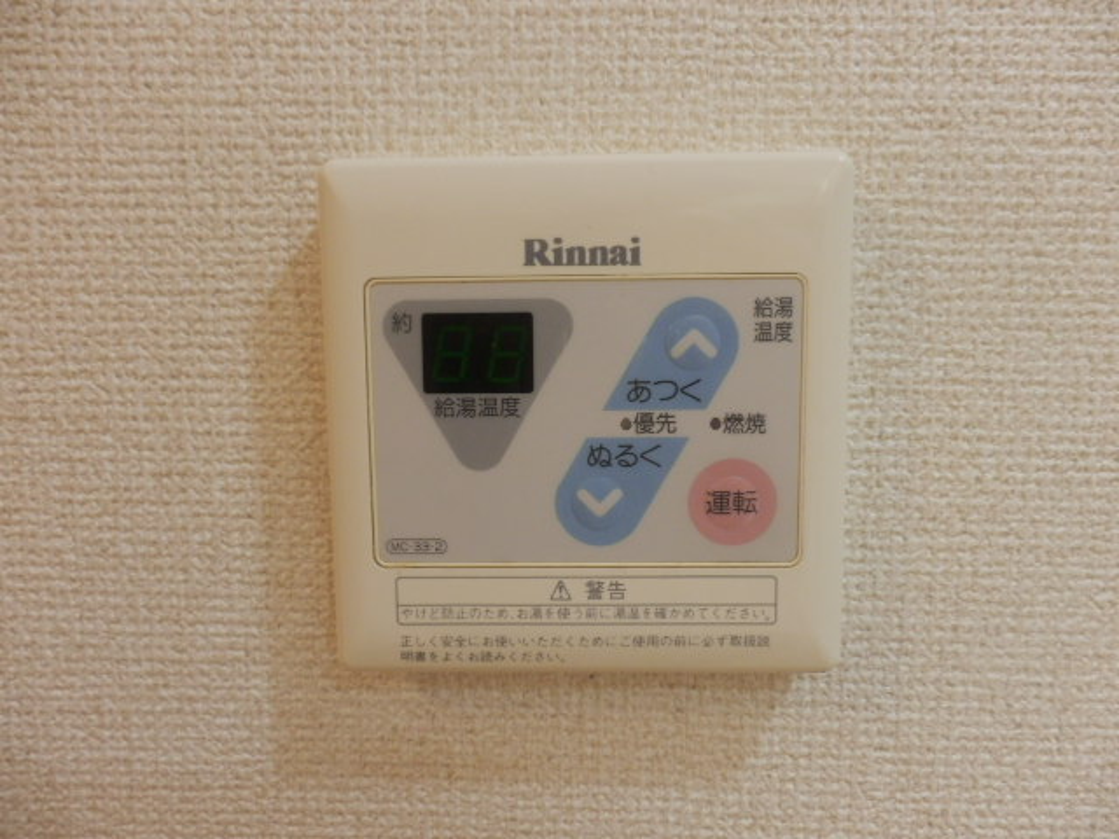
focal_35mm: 24
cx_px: 560
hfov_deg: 71.6
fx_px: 776
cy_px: 420
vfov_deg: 56.8
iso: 320
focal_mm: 4.2
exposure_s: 1/30
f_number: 3
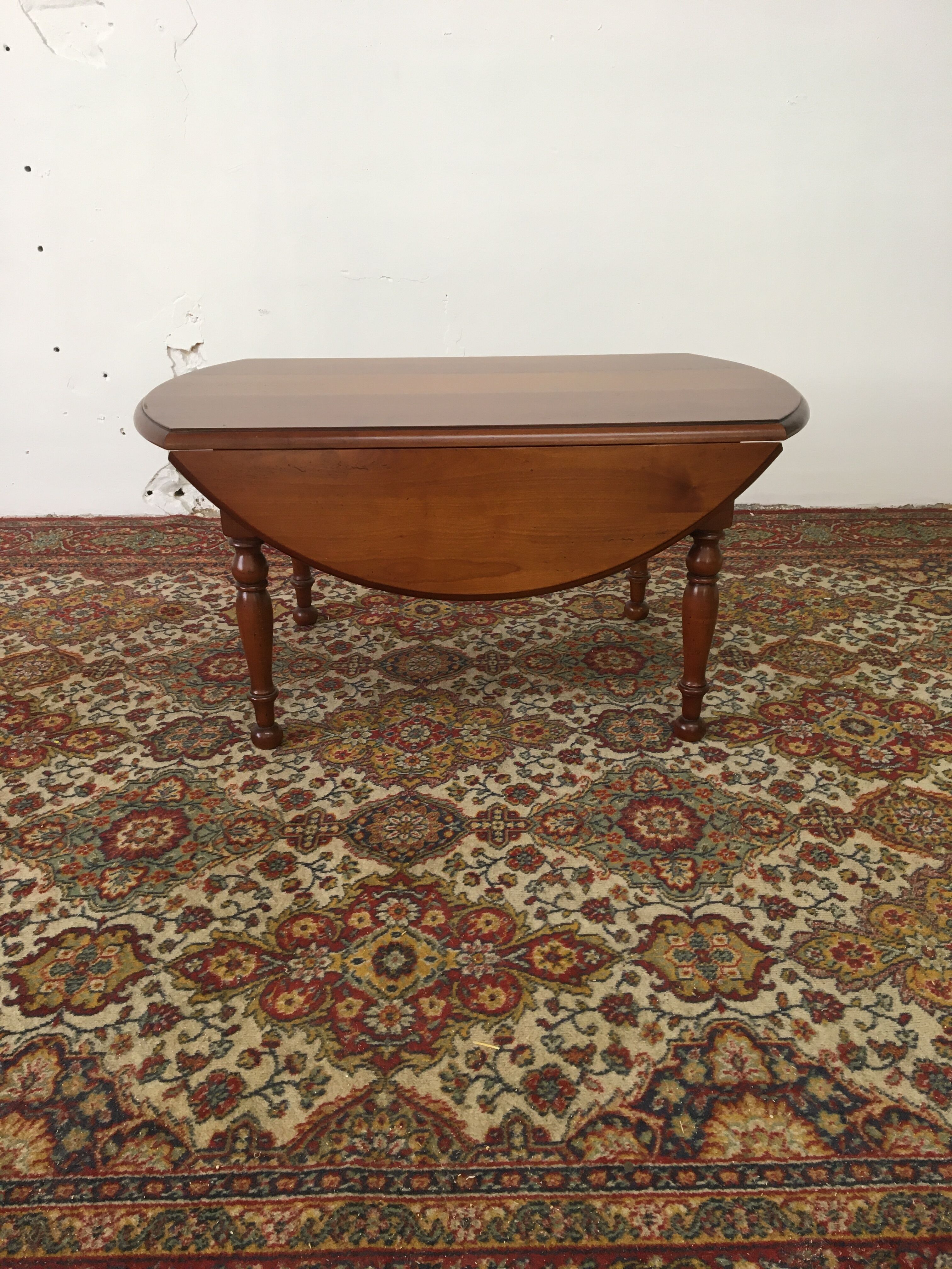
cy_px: 634
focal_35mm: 29
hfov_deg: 48.2
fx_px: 1063
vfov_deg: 61.7
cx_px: 476
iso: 80
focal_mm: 4.15
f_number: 2.2
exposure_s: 1/33
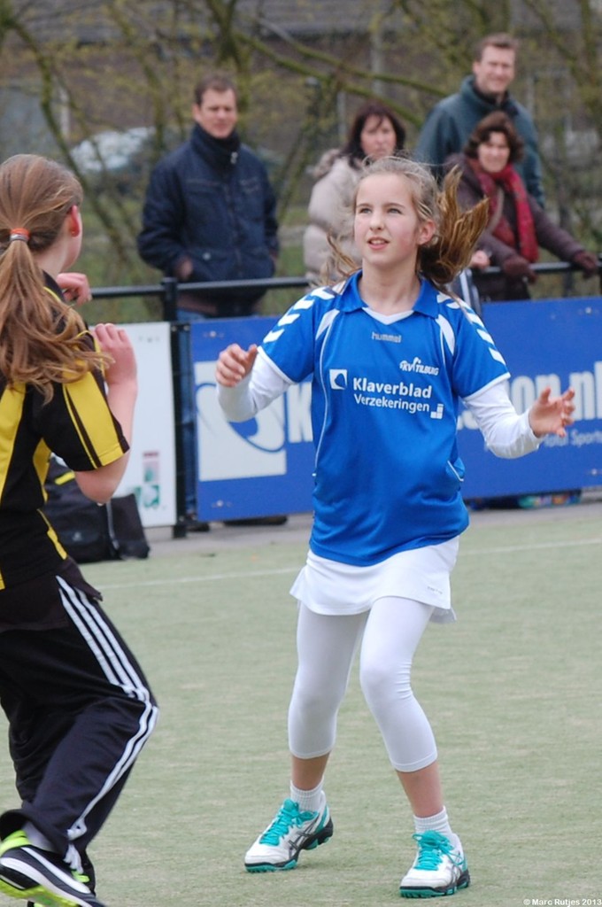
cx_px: 301
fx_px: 3244
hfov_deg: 10.6
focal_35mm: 129
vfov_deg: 15.9
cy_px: 454
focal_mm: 86
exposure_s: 1/500
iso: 400
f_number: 5.6
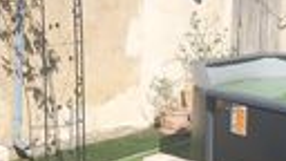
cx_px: 137
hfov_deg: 27.2
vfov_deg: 14.9
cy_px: -40
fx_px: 592
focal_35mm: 78
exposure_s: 1/1314
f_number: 2.2
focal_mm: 1.74
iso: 40
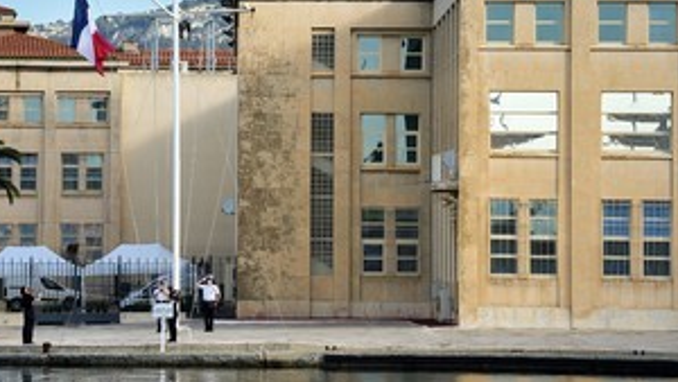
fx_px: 4748
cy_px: 97
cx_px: 261
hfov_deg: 8.2
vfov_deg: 4.6
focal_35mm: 264
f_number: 10
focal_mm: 180
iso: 200
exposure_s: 1/250
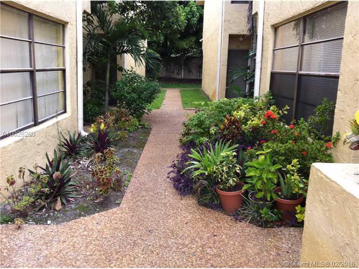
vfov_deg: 40.7
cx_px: 180
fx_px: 363
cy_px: 134
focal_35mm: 35
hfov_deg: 52.6
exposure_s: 1/167
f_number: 2.8
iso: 80
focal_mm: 3.85
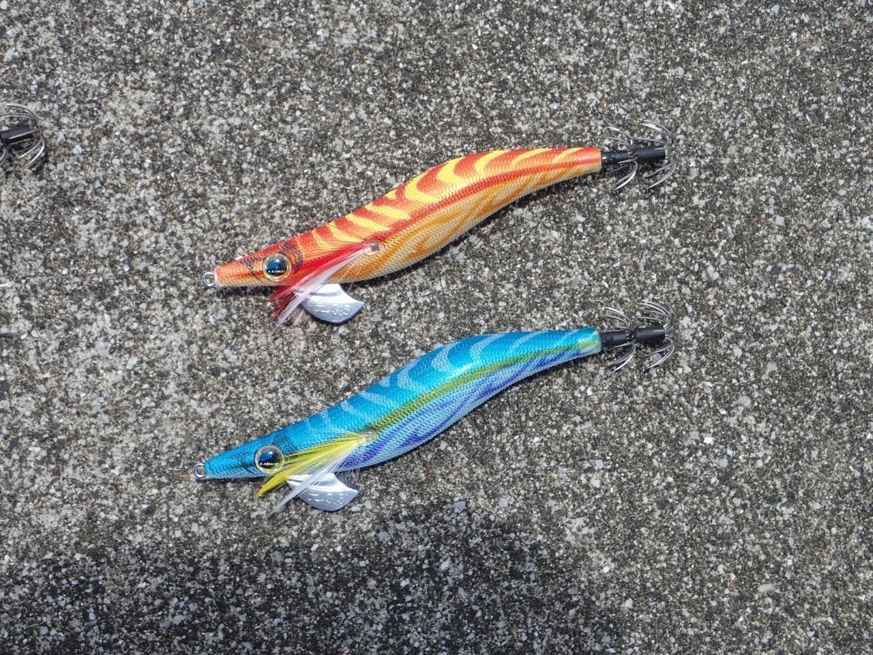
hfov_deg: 38.9
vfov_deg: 29.7
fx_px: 1236
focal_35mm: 49
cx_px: 436
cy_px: 328
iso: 100
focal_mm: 8.99
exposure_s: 1/500
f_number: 4.5
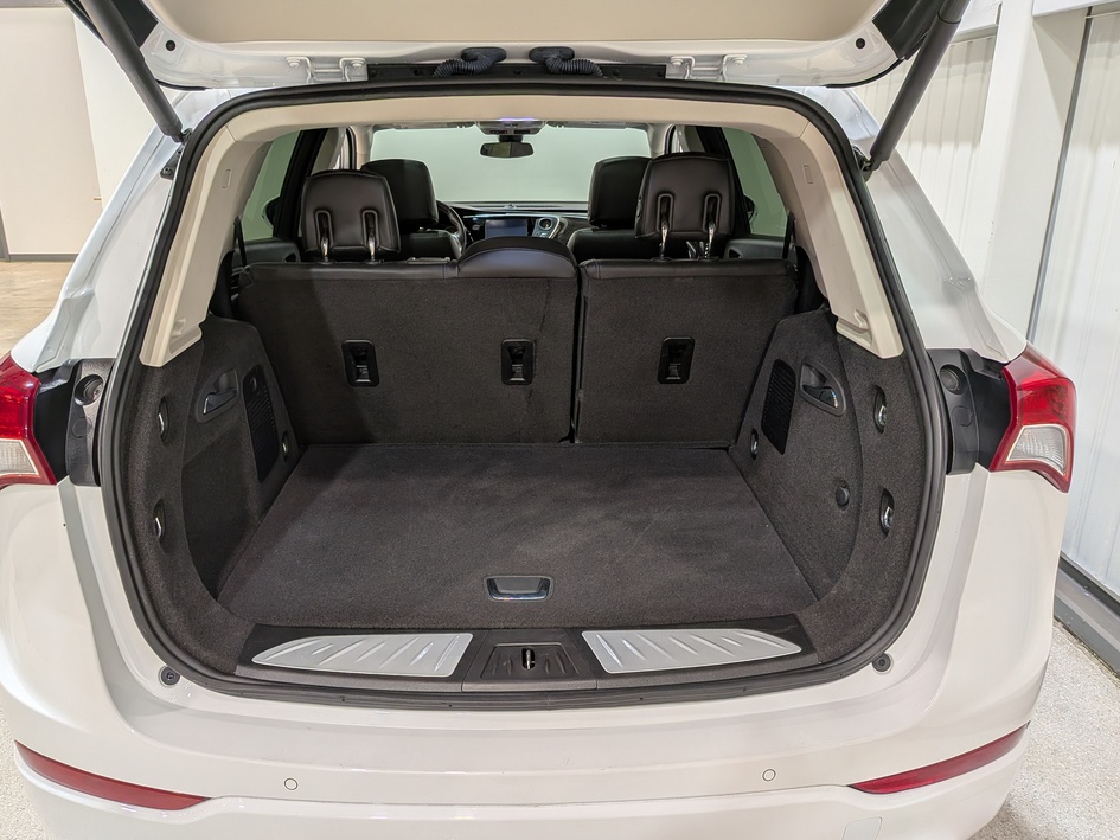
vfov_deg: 53.0
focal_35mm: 26
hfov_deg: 67.2
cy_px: 444
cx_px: 529
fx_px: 841
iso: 29
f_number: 1.7
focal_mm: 4.53
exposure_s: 1/177
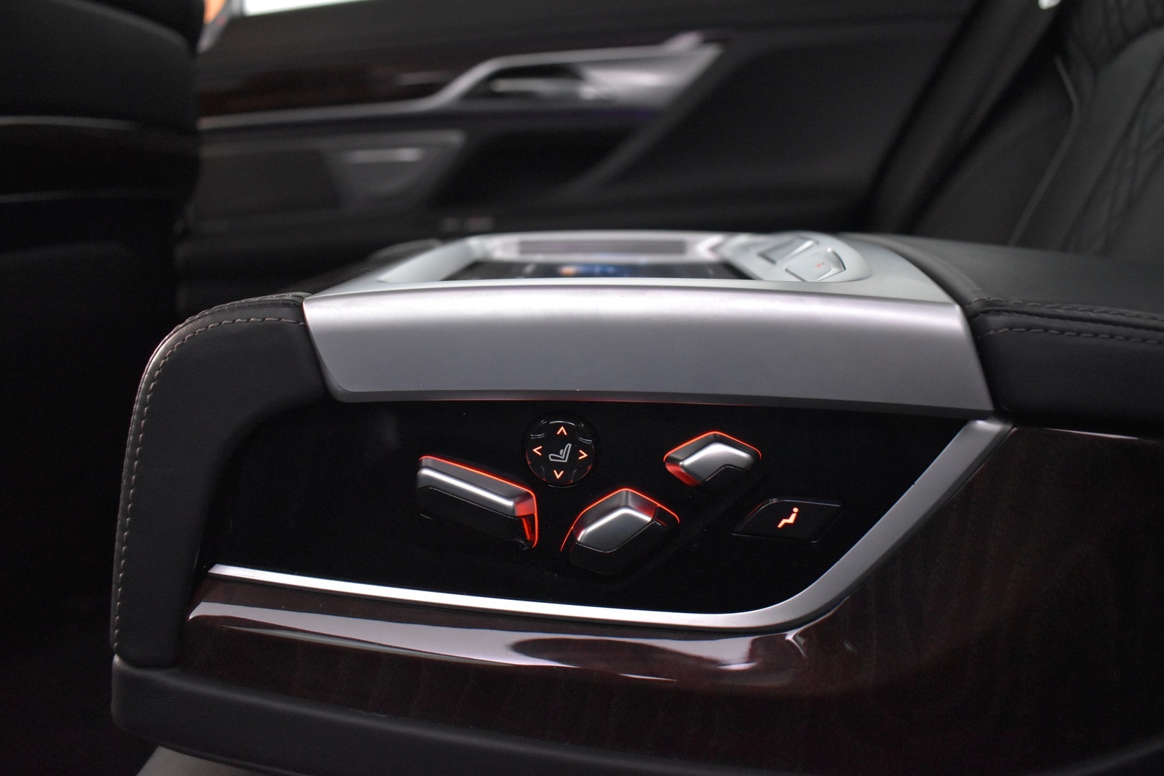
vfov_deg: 47.9
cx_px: 582
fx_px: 873
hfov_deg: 67.4
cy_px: 388
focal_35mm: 27
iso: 3200
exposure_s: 1/15
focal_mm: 18
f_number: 3.5
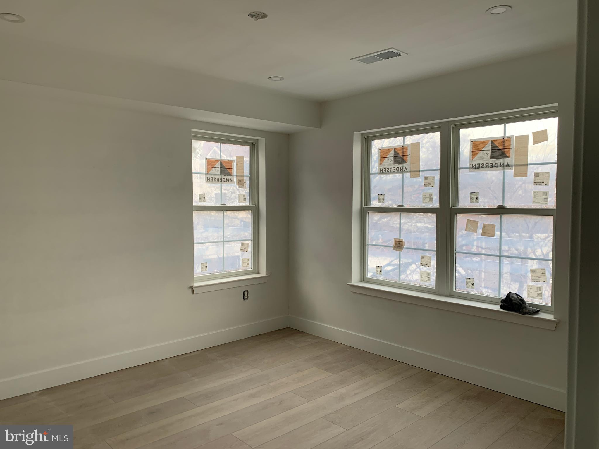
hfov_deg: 67.3
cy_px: 224
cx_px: 300
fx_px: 450
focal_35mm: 26
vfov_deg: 53.1
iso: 40
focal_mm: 4.25
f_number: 1.8
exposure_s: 1/122
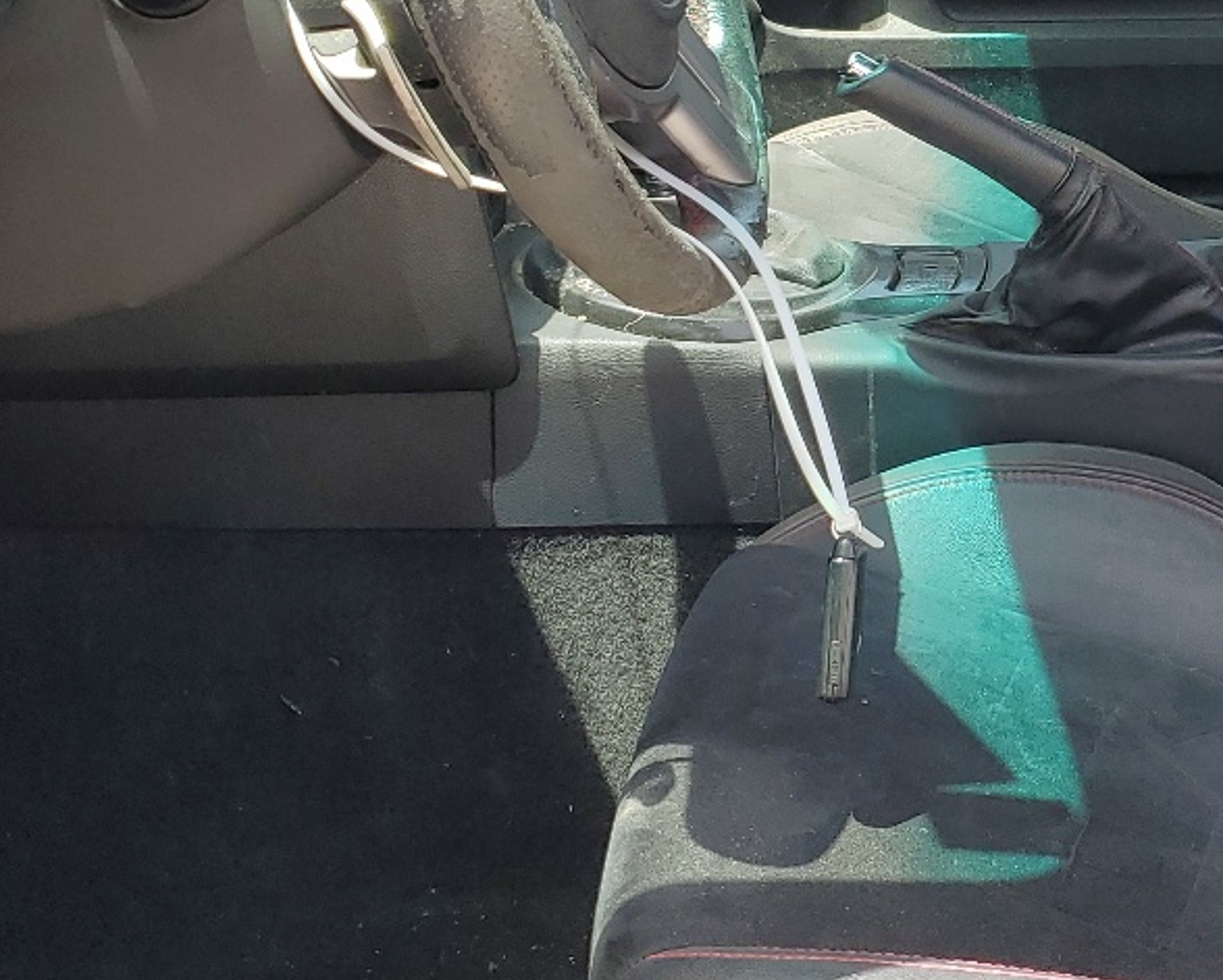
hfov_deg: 26.7
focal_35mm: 69
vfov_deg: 21.9
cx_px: 1073
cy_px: 212
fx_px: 2499
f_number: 1.5
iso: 50
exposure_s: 1/588
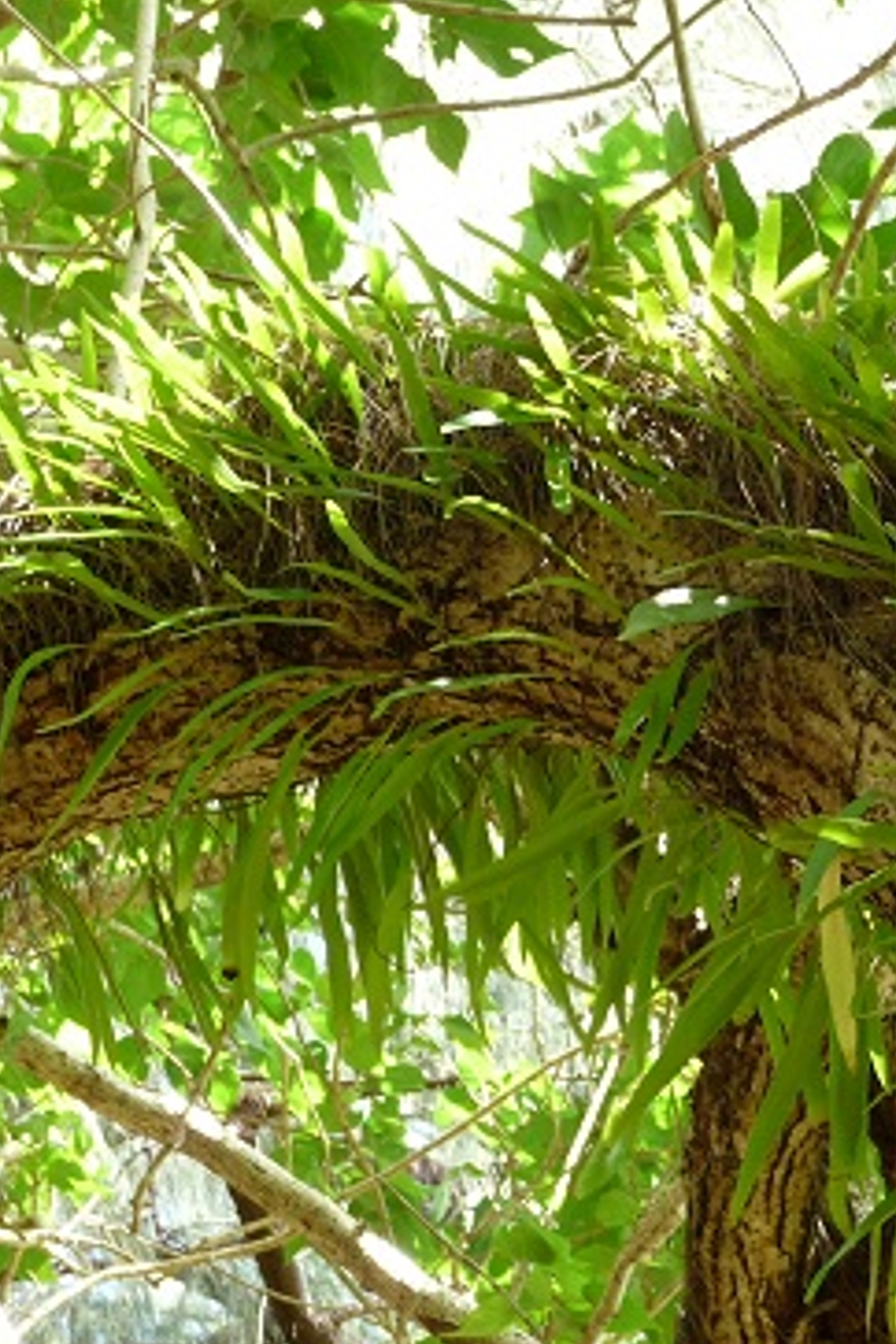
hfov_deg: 7.9
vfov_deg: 11.8
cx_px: 774
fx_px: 6495
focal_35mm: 174
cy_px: 672
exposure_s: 1/50
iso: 200
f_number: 4.7
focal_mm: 19.1
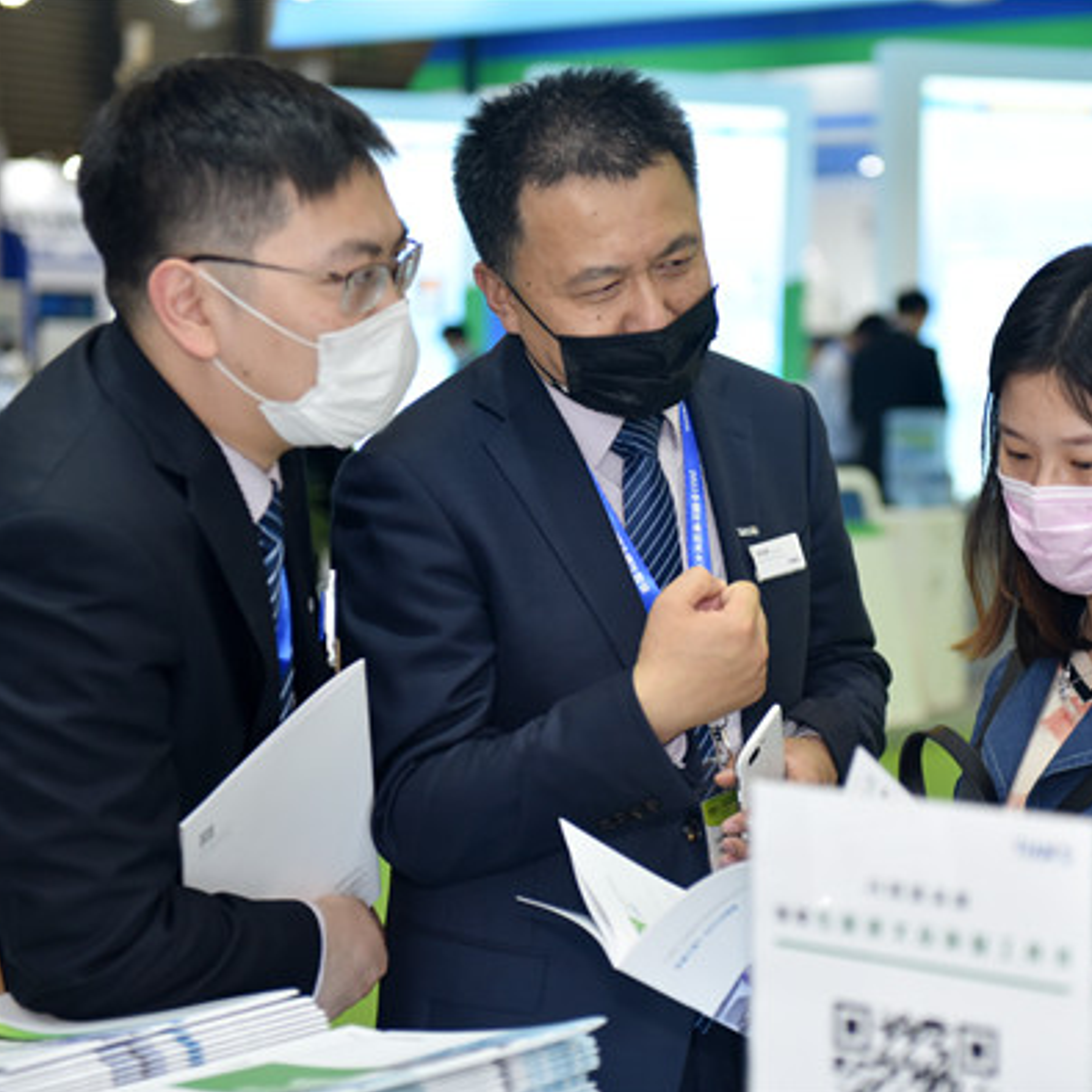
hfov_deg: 21.6
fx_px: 2855
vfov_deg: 21.7
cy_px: 547
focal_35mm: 80
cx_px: 719
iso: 800
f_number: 2.8
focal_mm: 62
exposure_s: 1/400
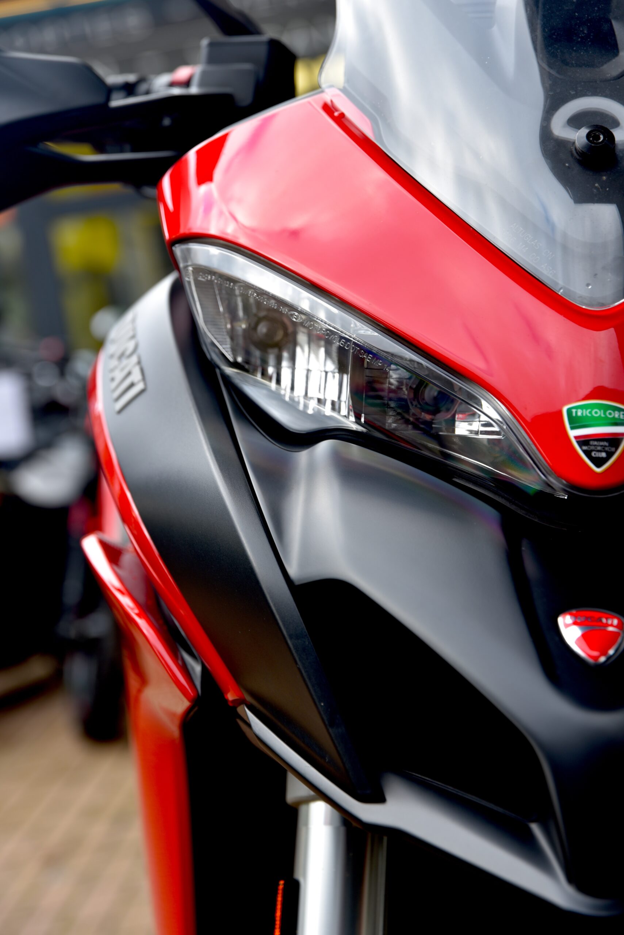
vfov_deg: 28.8
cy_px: 468
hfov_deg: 19.5
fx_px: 1818
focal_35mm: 70
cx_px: 312
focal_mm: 70
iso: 100
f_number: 4.5
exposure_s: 1/80
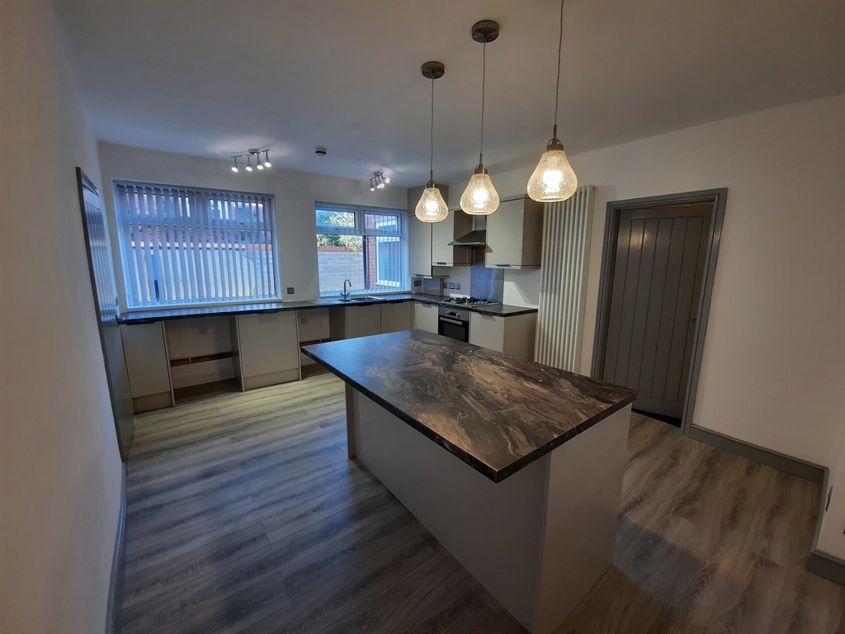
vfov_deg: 89.9
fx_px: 317
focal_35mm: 13
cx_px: 422
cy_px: 317
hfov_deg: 106.2
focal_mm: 1.74
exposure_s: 1/50
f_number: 2.2
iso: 100
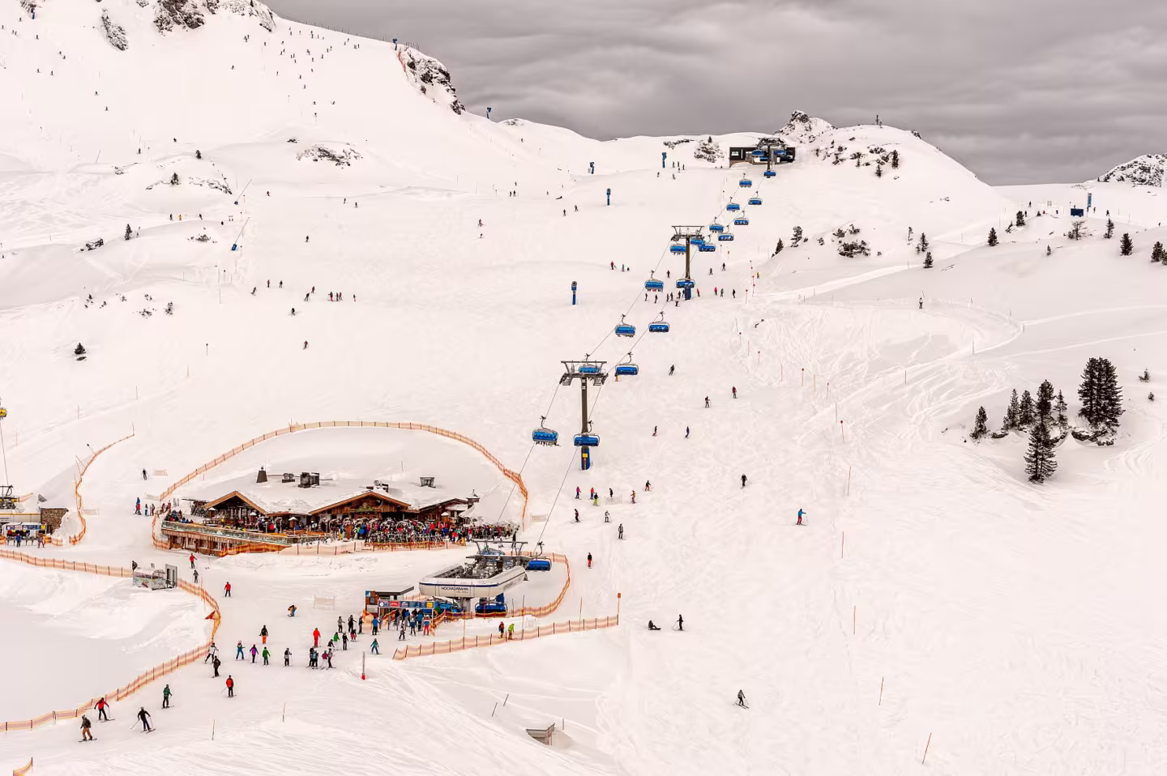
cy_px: 388
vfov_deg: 19.4
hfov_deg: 28.9
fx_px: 2268
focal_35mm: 70
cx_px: 584
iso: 200
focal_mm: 70
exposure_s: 1/320
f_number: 14
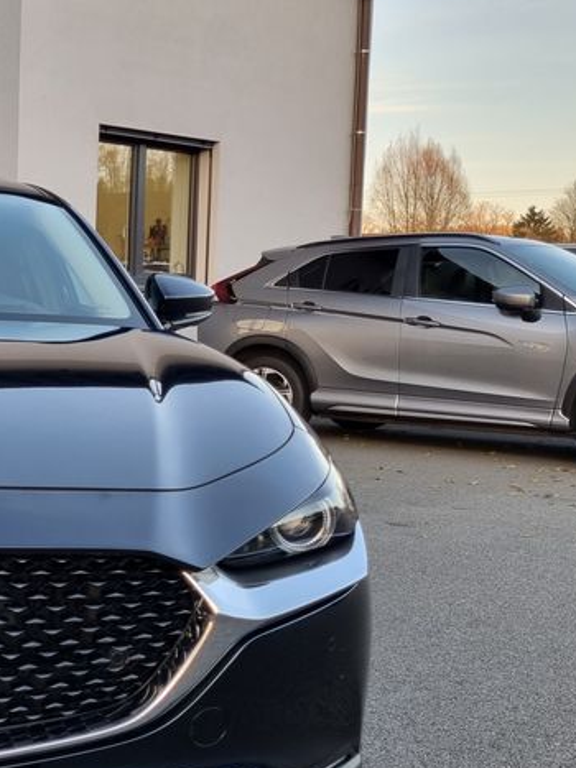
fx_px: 1265
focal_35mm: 57
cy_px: 421
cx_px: -138
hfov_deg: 23.2
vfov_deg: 33.8
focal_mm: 5.4
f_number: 1.8
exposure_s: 1/100
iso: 50
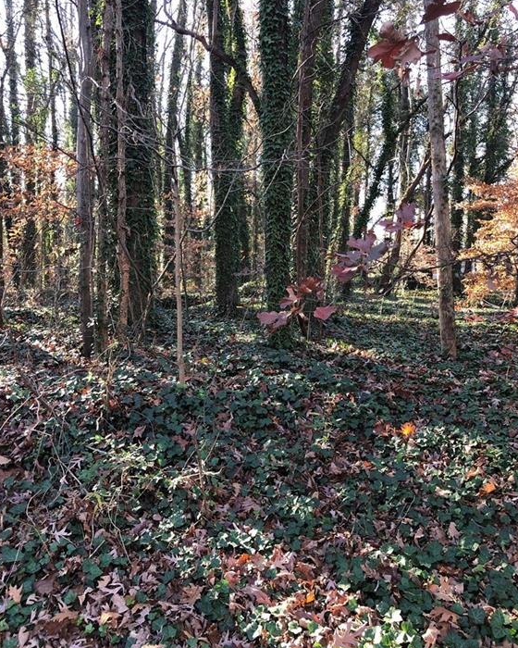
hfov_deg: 48.5
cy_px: 304
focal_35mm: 30
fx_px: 575
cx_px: 261
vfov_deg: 58.7
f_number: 1.8
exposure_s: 1/40
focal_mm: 3.99
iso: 20
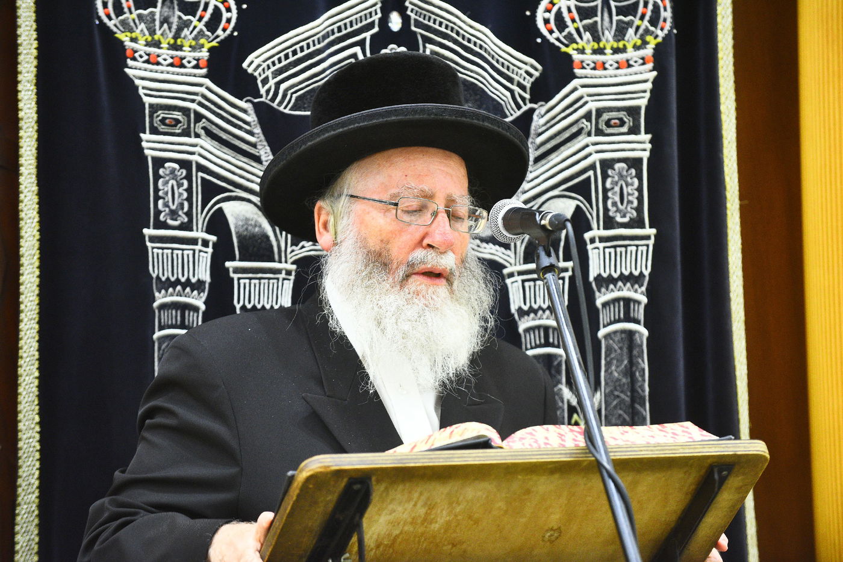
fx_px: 3512
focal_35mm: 150
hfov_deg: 13.7
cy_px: 281
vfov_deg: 9.1
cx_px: 422
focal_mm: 150
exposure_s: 1/100
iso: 2500
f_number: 5
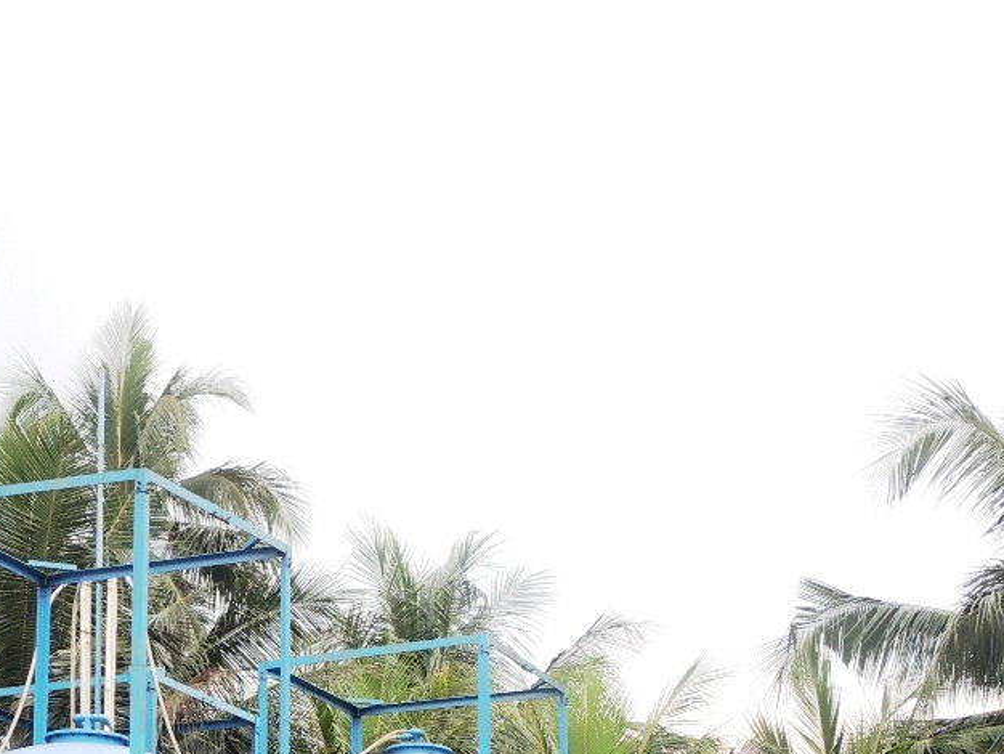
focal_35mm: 85
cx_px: 400
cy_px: 720
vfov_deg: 17.1
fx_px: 2466
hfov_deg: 23.0
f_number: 3.2
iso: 100
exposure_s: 1/125
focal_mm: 5.8
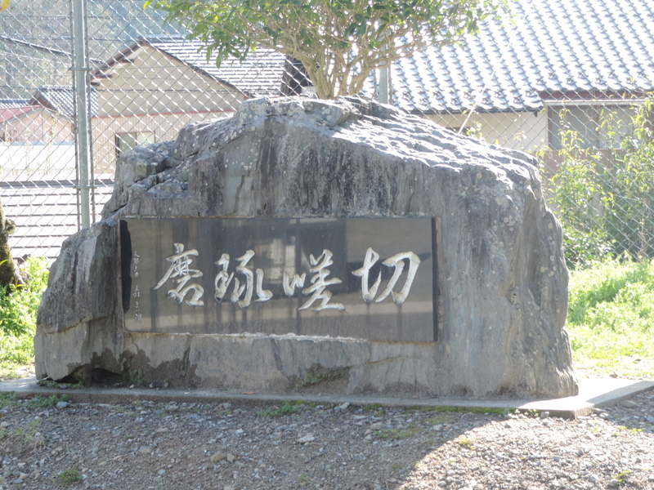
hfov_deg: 19.6
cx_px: 327
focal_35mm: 100
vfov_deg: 14.8
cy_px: 245
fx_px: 1889
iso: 100
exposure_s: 1/100
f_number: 4.1
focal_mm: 17.8
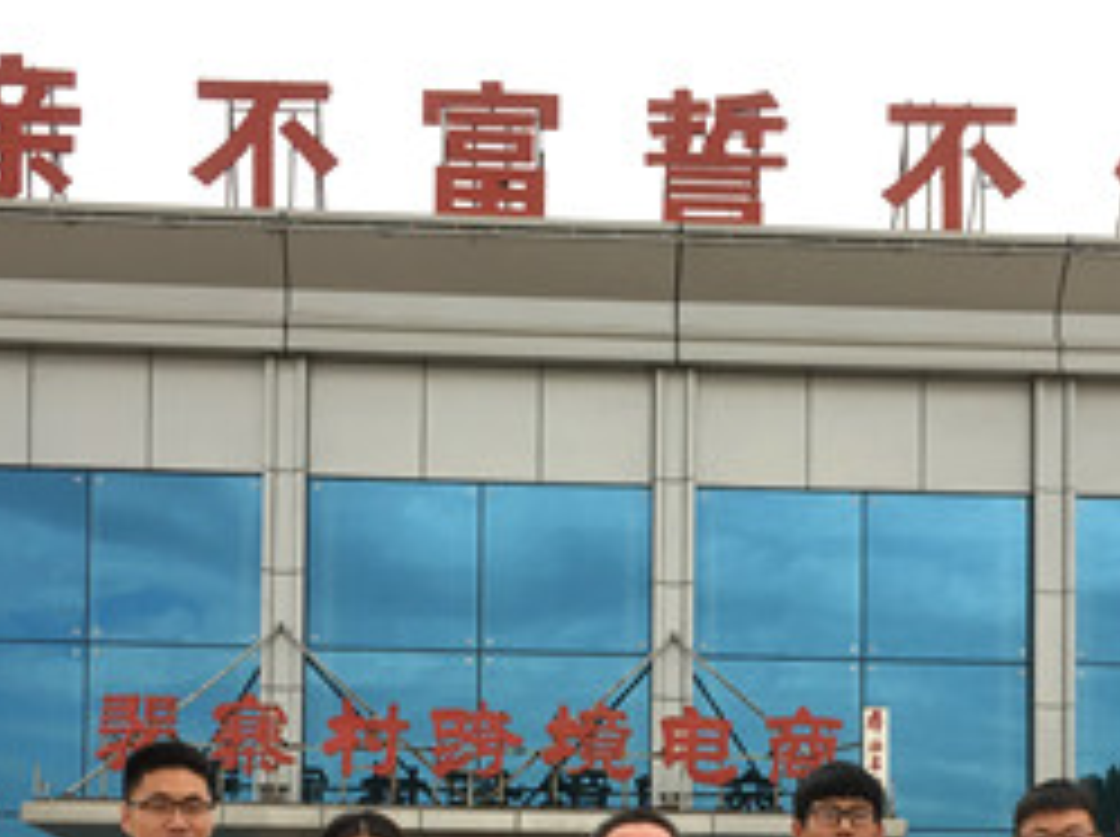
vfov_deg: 20.0
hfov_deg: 27.8
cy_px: 927
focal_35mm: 70
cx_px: 675
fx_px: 2262
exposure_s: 1/398
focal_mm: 4.15
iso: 25
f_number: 2.2
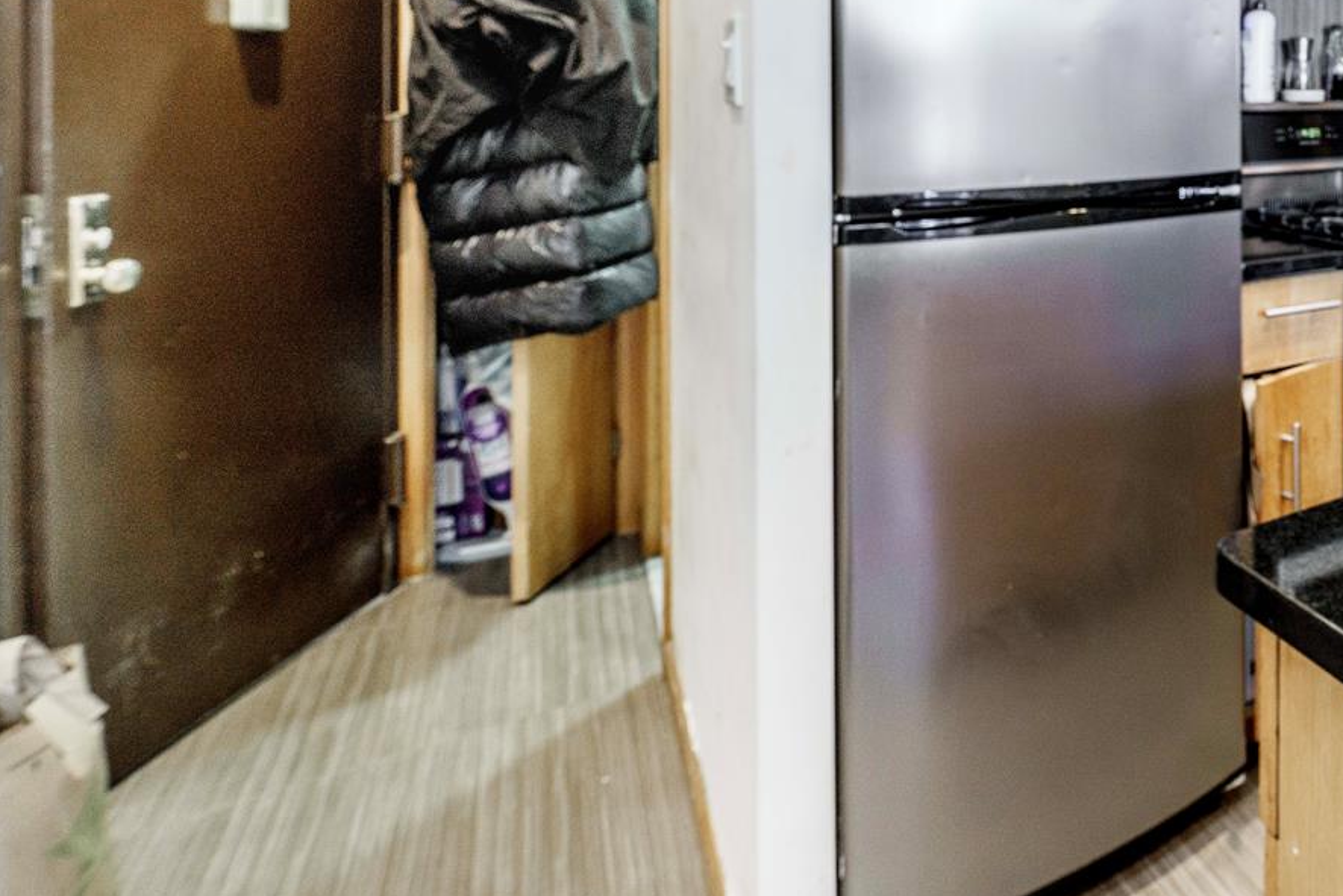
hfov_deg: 53.7
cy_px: 77
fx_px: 970
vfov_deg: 44.7
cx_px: 1355
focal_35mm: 26
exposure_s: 1.3
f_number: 9
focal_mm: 12
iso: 320
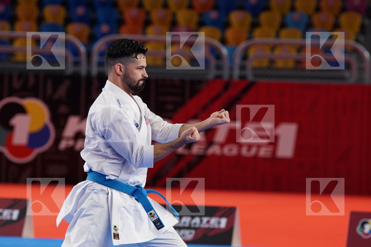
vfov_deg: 6.1
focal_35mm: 225
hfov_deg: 9.1
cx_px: 186
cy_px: 124
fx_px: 2319
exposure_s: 1/400
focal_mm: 150
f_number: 3.2
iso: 800
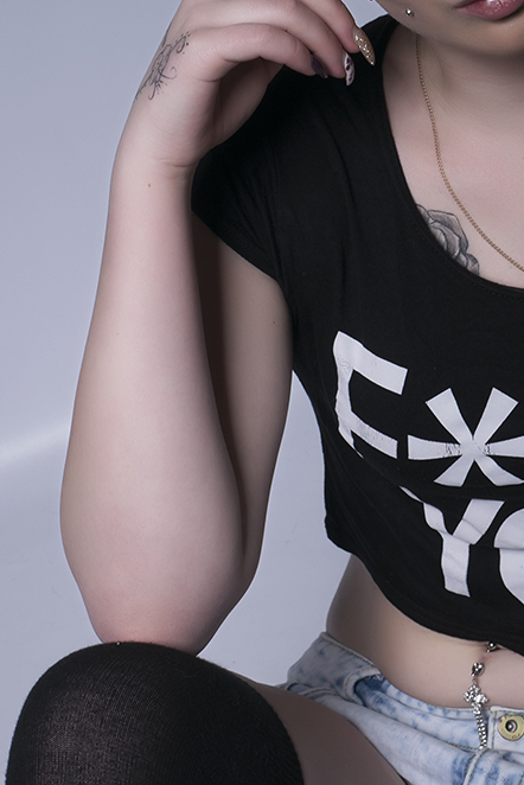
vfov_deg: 14.1
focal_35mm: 145
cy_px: 486
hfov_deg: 9.4
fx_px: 3162
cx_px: 501
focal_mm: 40
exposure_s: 1/200
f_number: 10
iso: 100
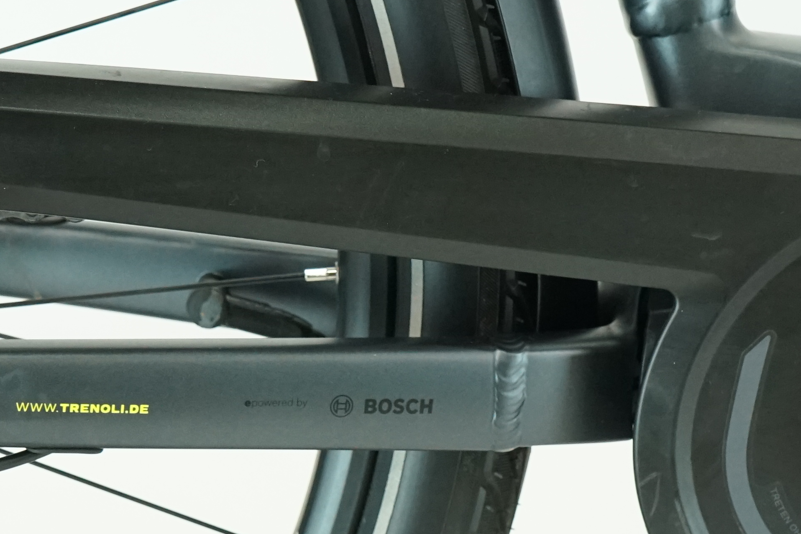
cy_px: 397
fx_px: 2092
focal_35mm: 94
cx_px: 335
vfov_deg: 14.5
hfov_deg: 21.7
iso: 2500
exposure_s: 1/200
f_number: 5.6
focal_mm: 30
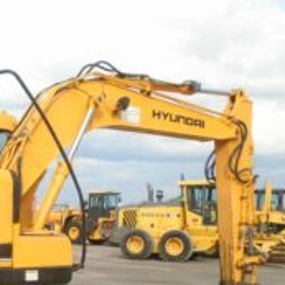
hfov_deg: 30.1
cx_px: 5
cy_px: 245
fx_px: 494
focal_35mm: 53
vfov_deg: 31.0
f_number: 3.2
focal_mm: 4.6
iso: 100
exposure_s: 1/500
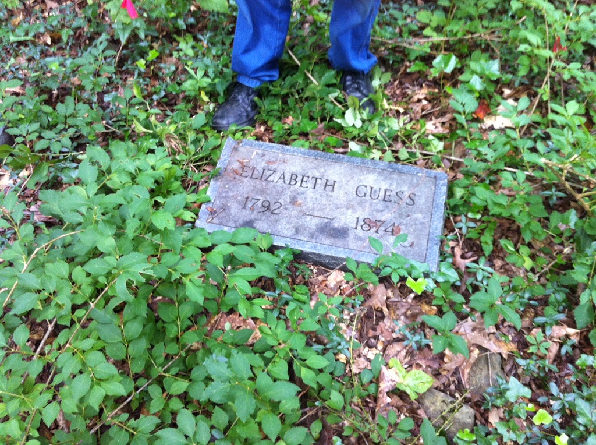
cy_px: 222
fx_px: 601
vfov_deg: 40.6
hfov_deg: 52.7
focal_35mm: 35
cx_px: 298
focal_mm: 3.85
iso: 125
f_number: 2.8
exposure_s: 1/15
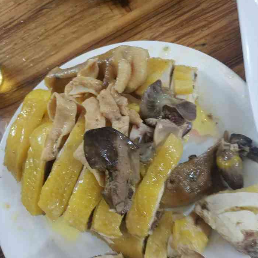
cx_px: 129
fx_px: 320
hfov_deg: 43.9
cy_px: 158
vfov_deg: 43.6
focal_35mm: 38
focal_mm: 4.5
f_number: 2
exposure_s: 1/17
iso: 601
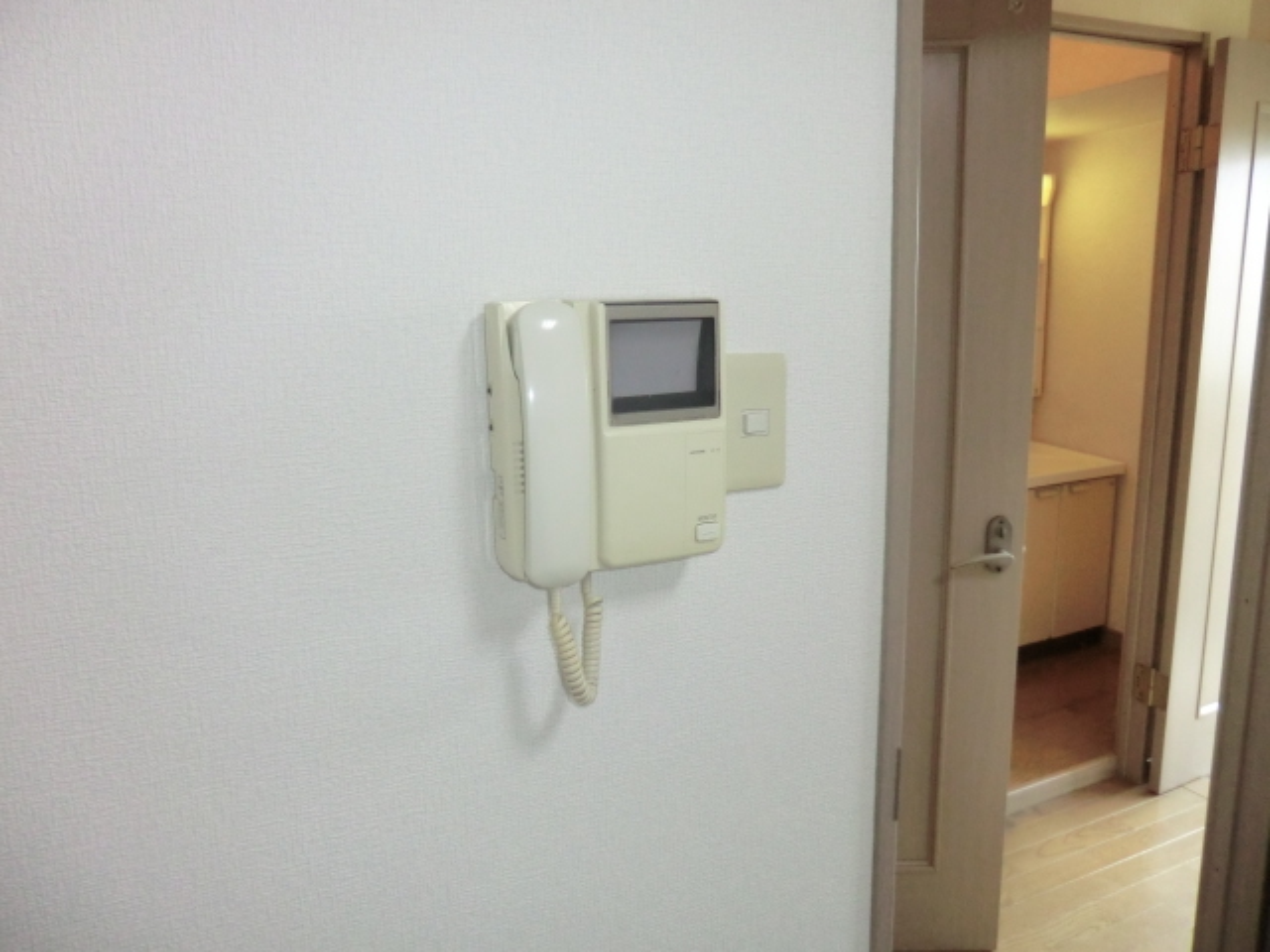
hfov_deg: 71.6
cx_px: 635
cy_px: 476
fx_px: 881
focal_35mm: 24
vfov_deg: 56.8
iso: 400
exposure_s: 1/60
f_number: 3.2
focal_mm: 4.3
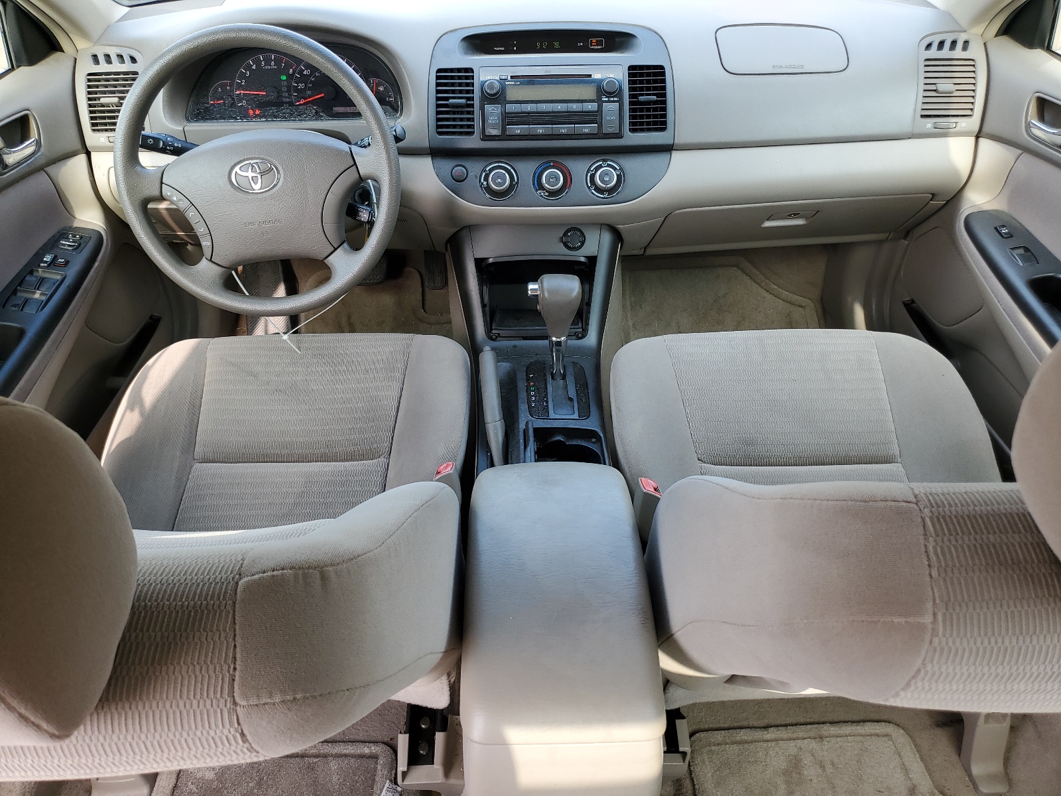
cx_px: 530
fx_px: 797
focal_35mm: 26
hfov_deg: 67.3
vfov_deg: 53.1
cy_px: 398
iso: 50
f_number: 1.5
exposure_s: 1/192
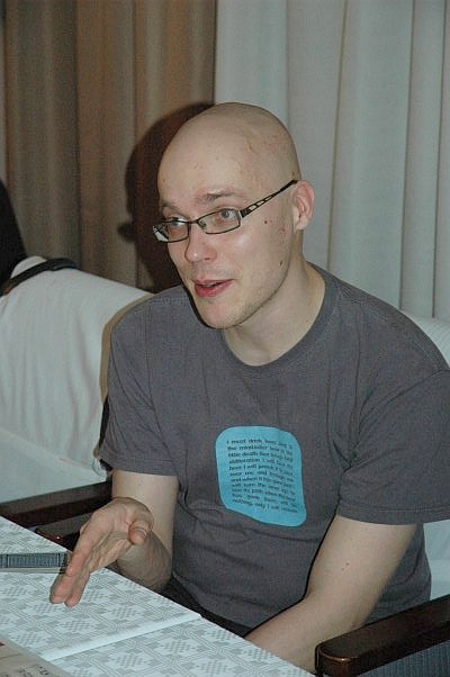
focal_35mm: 105
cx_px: 225
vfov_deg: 19.5
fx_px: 1973
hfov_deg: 13.0
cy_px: 338
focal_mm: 70
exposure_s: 1/60
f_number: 5
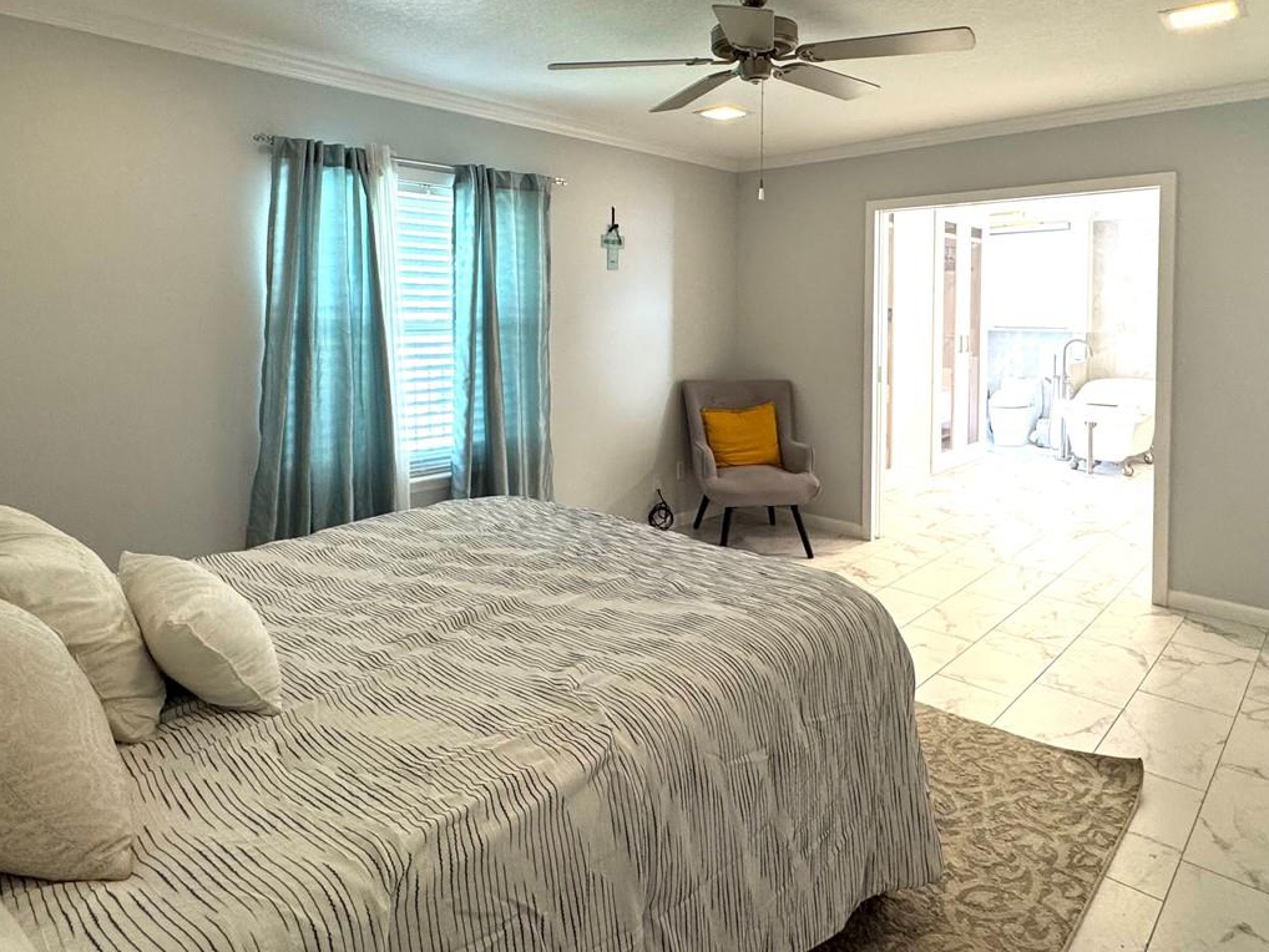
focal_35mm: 22
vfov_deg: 59.8
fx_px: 807
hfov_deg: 76.3
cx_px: 656
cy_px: 324
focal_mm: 2.22
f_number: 2.2
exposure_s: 1/120
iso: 250
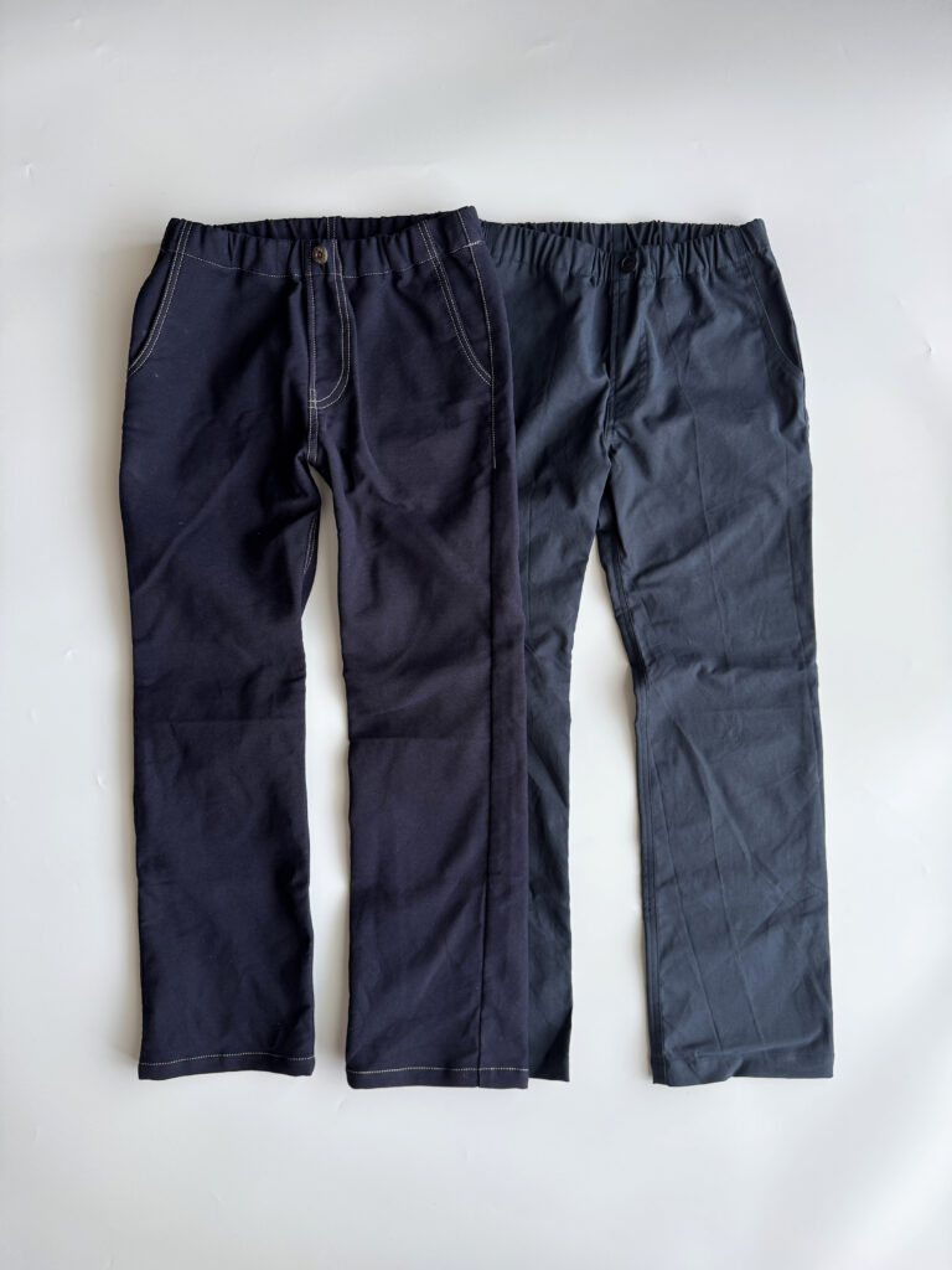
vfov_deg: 71.6
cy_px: 635
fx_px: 880
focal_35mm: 24
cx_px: 476
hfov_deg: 56.8
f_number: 1.78
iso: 125
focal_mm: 6.76
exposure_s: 1/121
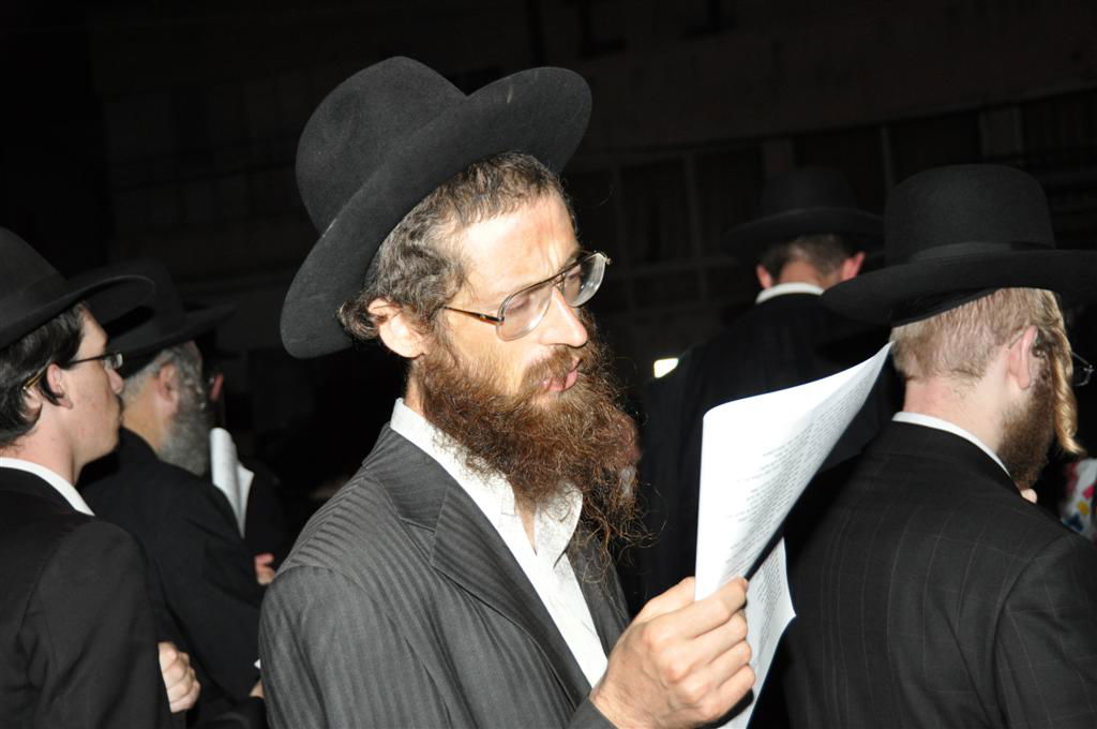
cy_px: 364
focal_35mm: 60
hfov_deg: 33.4
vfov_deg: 22.6
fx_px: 1826
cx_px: 548
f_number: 4.5
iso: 800
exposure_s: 1/60
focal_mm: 40
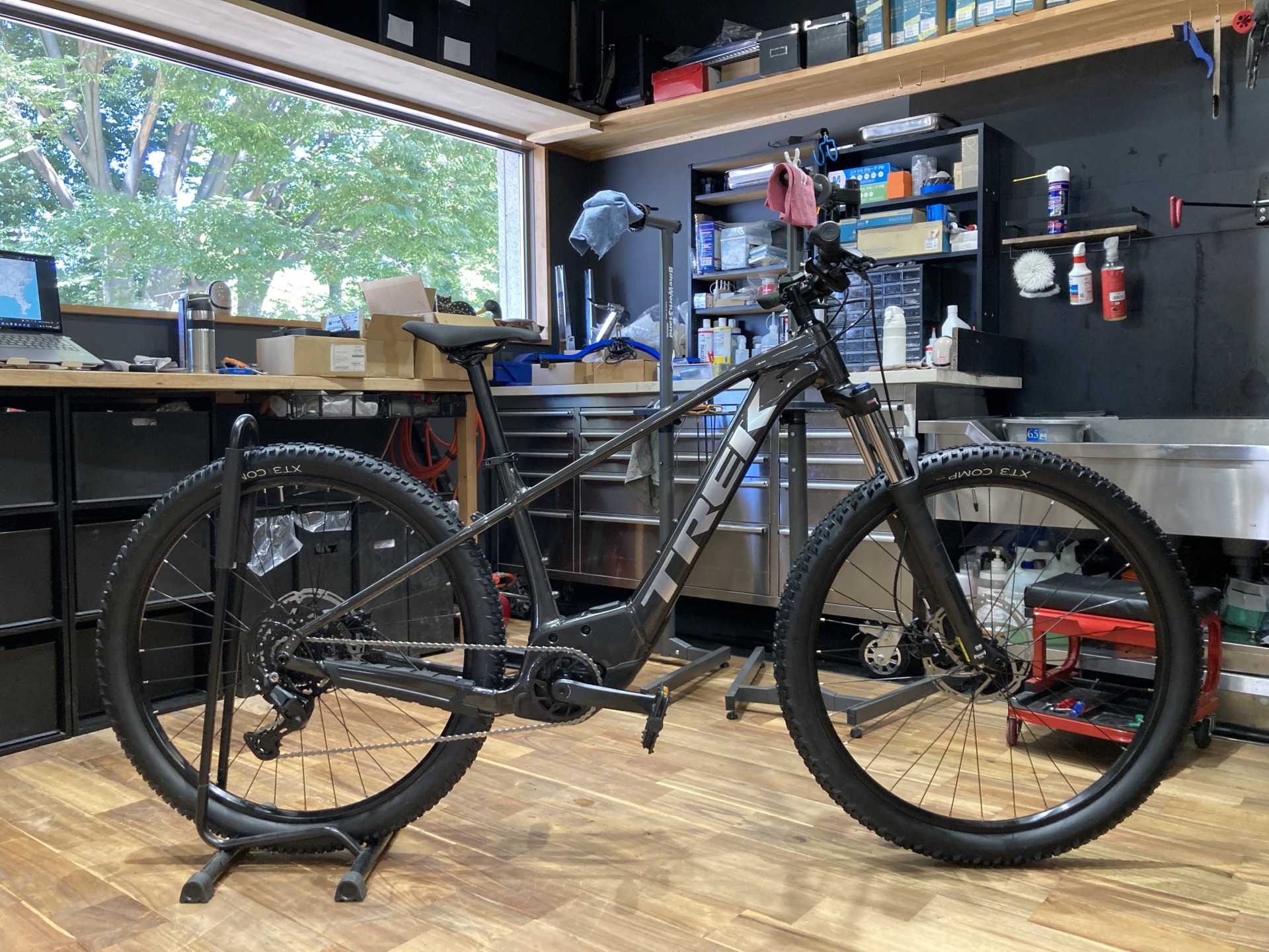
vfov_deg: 49.7
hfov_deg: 63.4
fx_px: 1026
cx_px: 634
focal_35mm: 28
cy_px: 476
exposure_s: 1/50
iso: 160
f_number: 1.8
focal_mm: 3.99
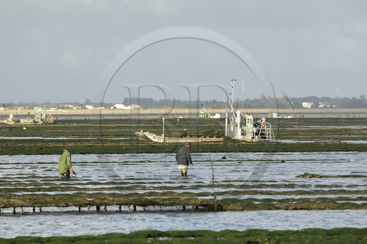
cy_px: 122
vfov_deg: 4.8
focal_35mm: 285
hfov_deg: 7.2
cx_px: 184
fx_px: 2901
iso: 100
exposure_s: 1/400
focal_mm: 190
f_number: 4.5
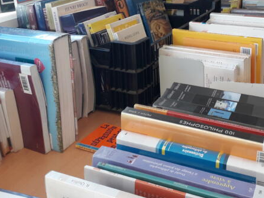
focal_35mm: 49
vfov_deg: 29.3
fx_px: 374
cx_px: 160
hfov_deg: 38.7
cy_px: 52
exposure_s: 1/100
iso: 50
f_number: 1.9
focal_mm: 3.6
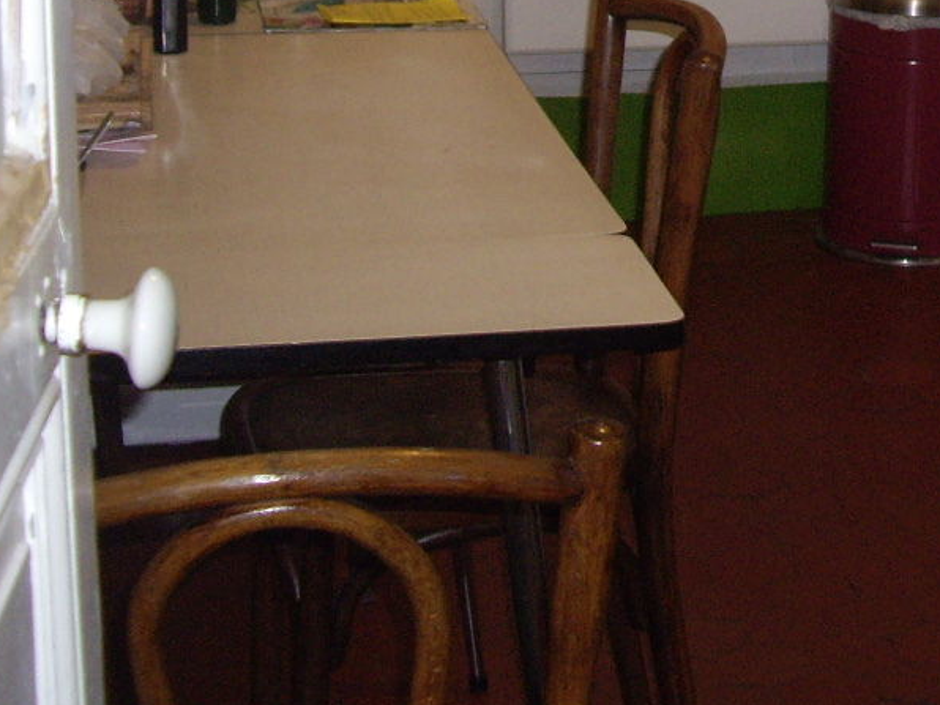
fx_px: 2770
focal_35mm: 102
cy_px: -235
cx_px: 1088
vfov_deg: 13.9
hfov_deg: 18.4
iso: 200
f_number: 2.8
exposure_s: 1/40
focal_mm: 7.9
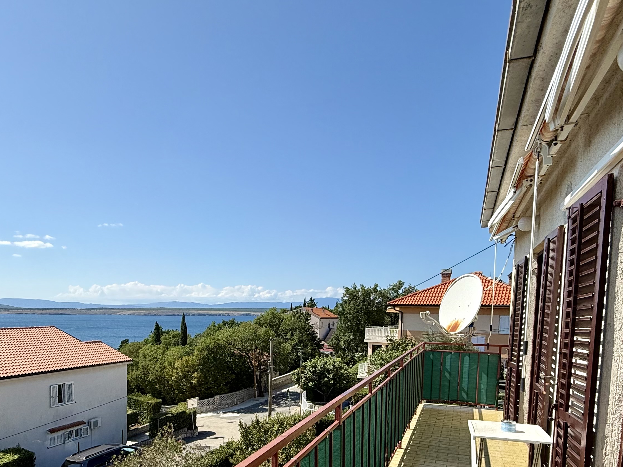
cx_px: 253
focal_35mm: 25
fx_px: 450
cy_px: 346
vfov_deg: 52.6
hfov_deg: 68.8
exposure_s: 1/2506
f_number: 2.2
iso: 50
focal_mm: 2.22
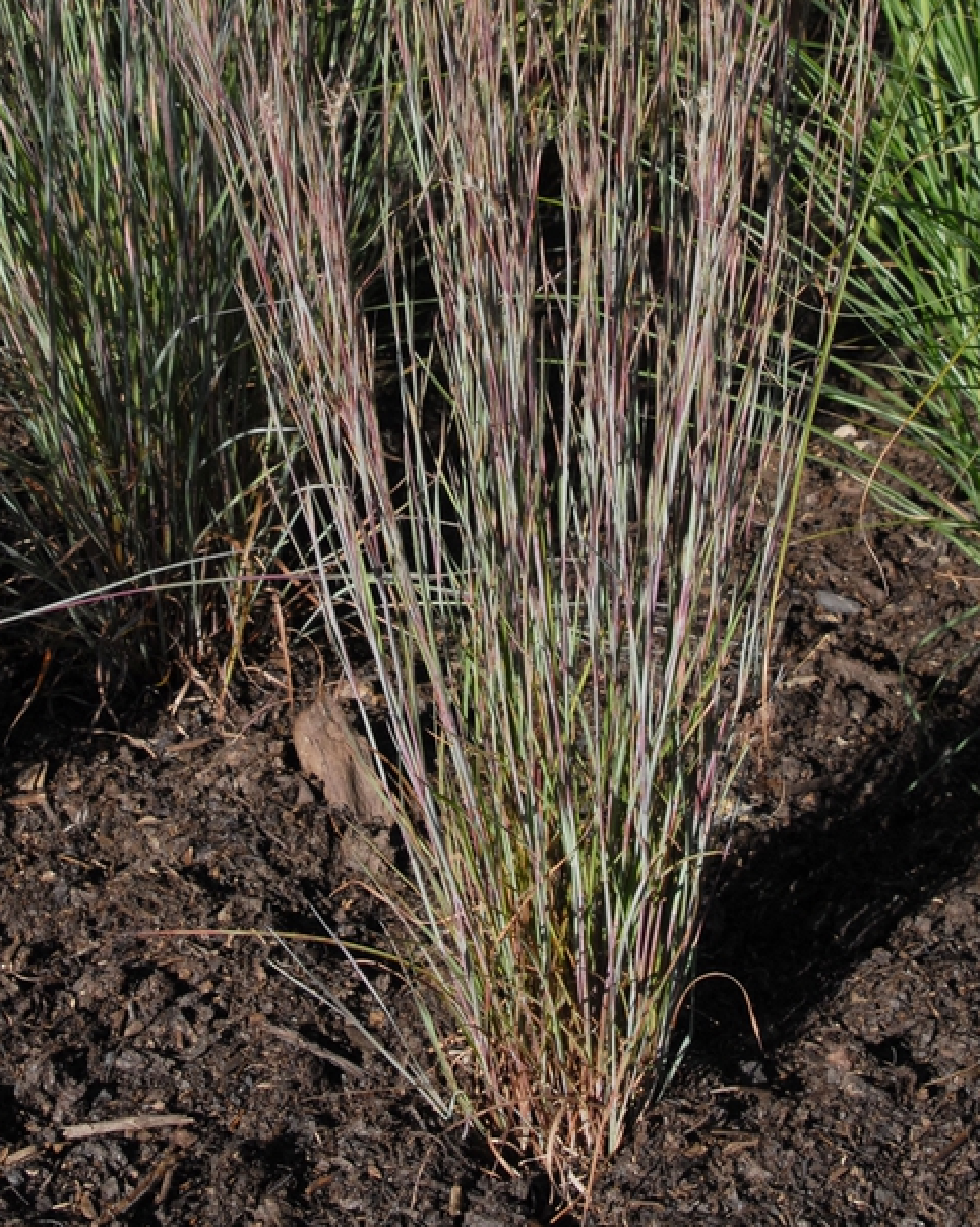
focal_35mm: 91
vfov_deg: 20.8
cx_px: 511
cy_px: 267
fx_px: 3301
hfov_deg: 16.9
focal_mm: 38
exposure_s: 1/320
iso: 400
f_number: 9
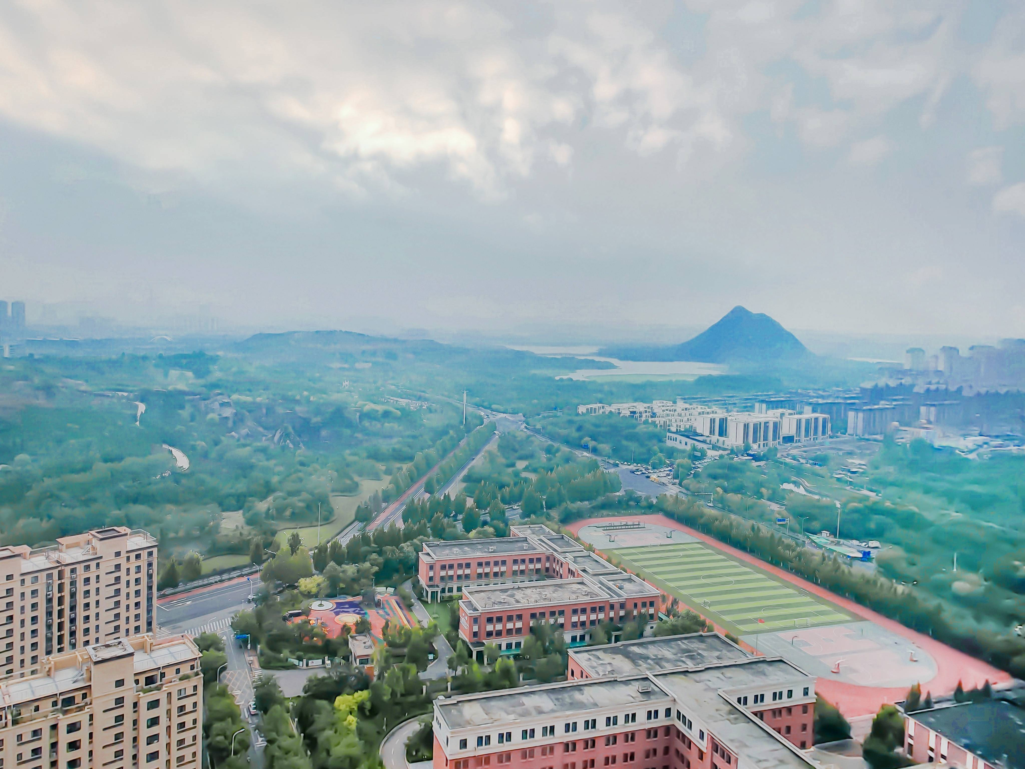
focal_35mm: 22
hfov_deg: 76.4
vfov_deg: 61.1
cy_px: 384
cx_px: 512
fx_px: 651
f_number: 2
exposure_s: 1/400
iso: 64
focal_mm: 1.82
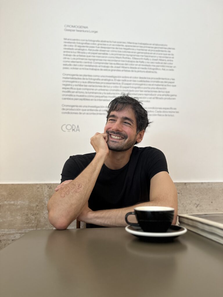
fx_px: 206
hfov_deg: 56.8
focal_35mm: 24
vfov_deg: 71.6
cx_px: 112
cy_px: 148
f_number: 1.78
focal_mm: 6.86
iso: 160
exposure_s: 1/50
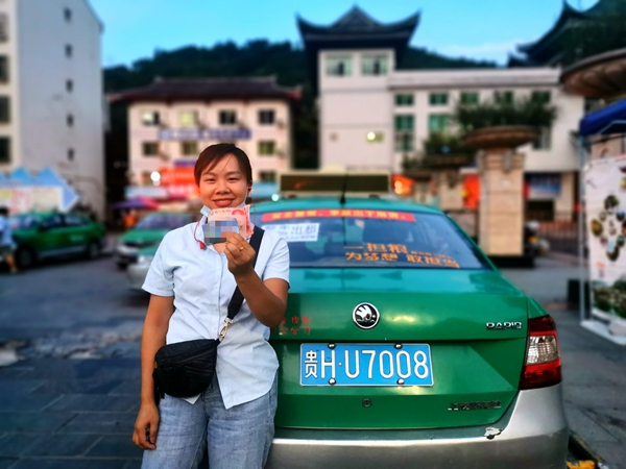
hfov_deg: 65.3
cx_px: 313
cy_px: 234
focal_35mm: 27
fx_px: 488
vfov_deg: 51.4
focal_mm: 5.58
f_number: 1.8
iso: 500
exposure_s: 1/34.5
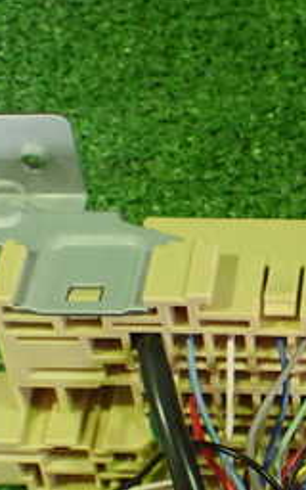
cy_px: 323
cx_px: 335
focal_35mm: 102
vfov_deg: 20.3
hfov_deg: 12.6
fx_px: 1361
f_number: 2.8
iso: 1000
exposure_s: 1/40
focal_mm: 7.31
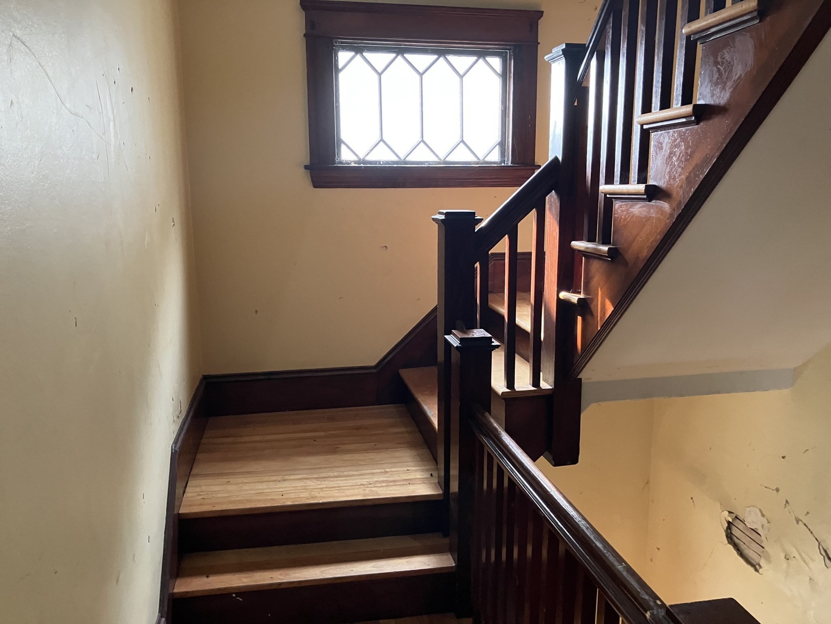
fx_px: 672
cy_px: 312
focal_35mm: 28
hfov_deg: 63.4
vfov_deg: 49.7
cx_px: 416
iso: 320
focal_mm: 3.99
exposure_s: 1/60
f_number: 1.8
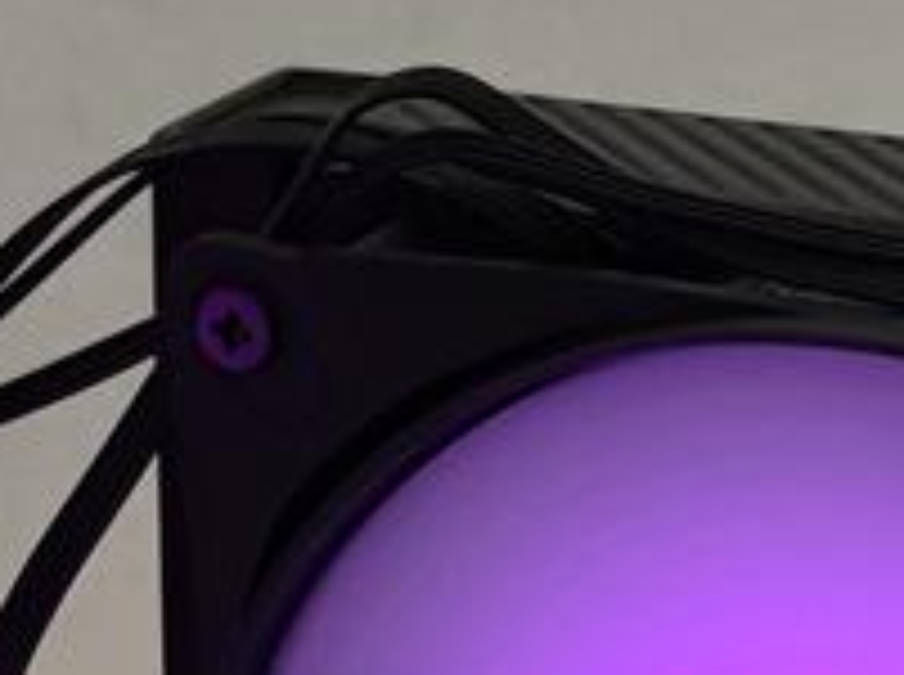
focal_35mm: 187
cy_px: 1037
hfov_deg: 10.6
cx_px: 607
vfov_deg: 7.8
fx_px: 4875
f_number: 1.85
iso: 101
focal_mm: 6.78
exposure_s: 1/86
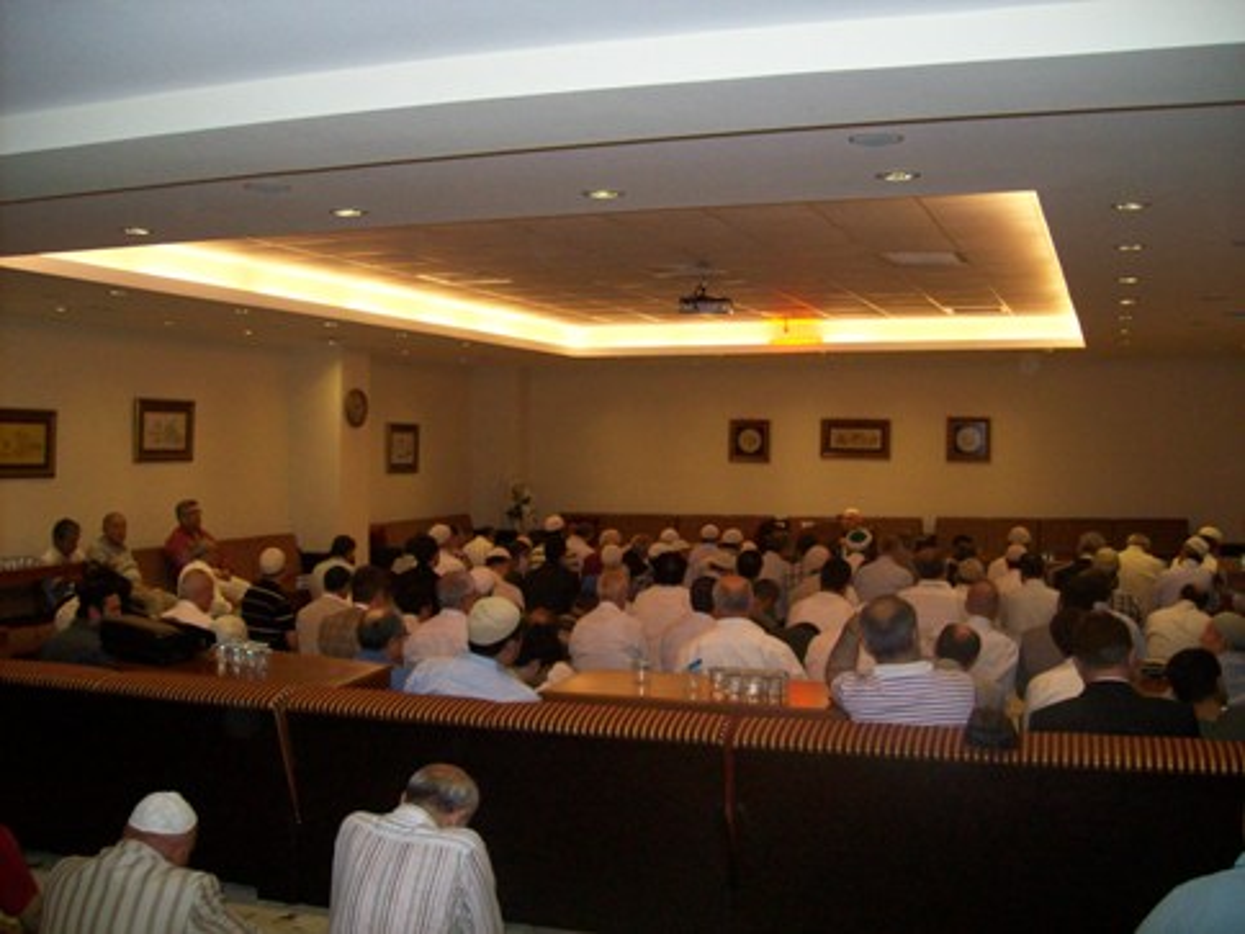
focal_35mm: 36
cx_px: 622
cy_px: 467
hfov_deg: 51.4
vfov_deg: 39.7
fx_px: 1295
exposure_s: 1/64
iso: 200
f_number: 2.7
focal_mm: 6
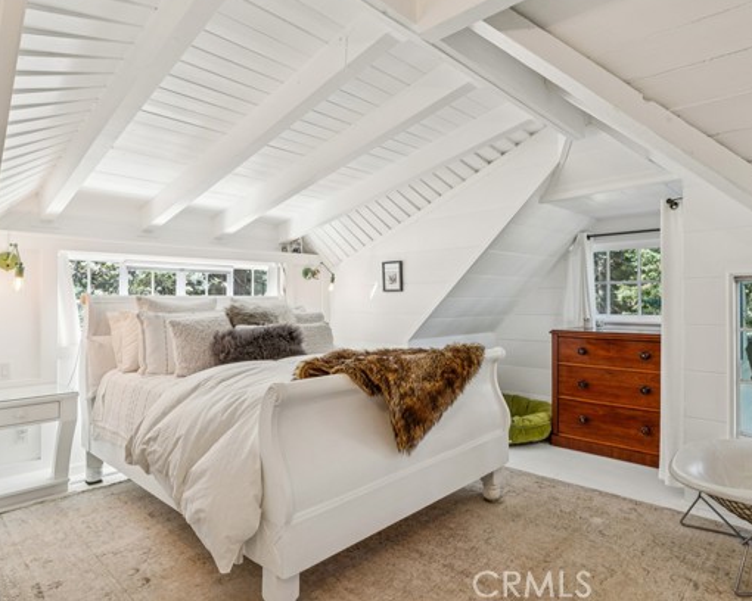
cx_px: 408
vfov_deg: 65.4
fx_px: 469
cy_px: 292
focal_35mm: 21
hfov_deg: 77.3
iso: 100
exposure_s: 1/1.67
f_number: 13
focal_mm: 17.9
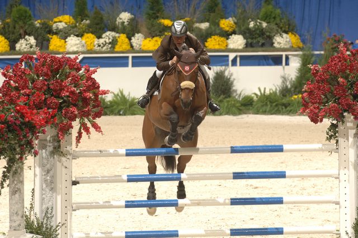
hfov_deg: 6.9
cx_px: 179
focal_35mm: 300
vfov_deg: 4.6
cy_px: 119
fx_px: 2980
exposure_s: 1/250
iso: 320
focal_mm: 200
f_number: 5
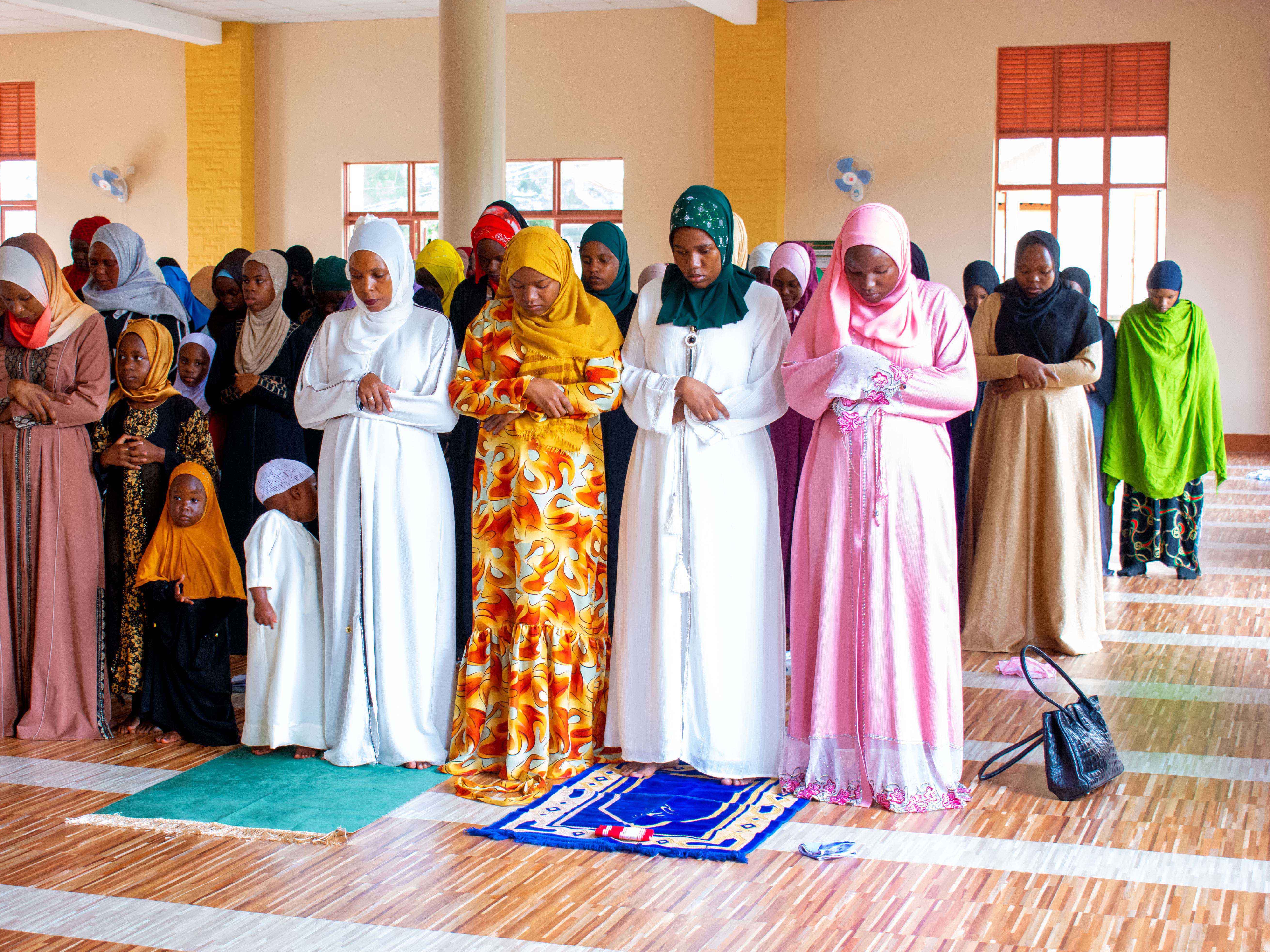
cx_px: 563
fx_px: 2111
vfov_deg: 25.4
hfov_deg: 33.4
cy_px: 481
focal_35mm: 58
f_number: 5.6
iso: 2000
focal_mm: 35
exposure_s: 1/50
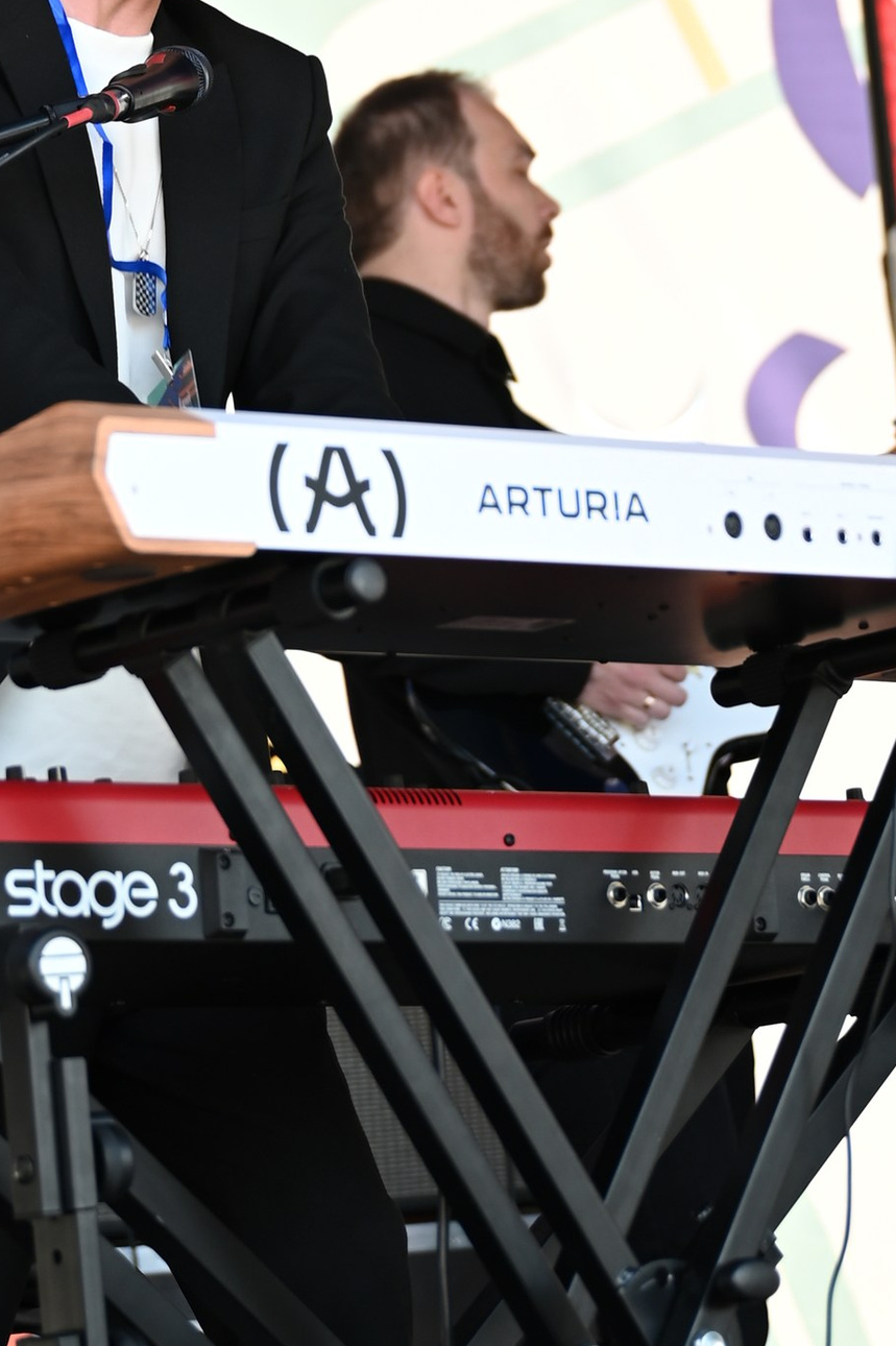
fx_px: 6127
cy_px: 133
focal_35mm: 164
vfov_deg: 12.4
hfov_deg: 8.4
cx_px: 404
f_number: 2.8
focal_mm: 55
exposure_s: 1/200
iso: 160
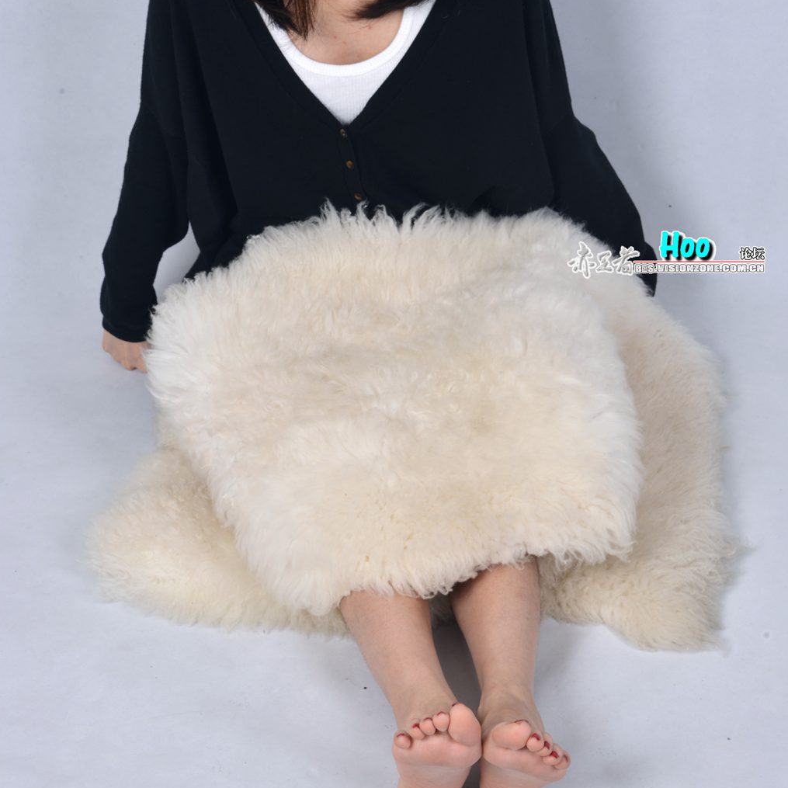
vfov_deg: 19.2
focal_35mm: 90
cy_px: 259
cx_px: 391
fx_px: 2318
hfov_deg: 19.3
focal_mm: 70
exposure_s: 1/100
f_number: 14
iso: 100
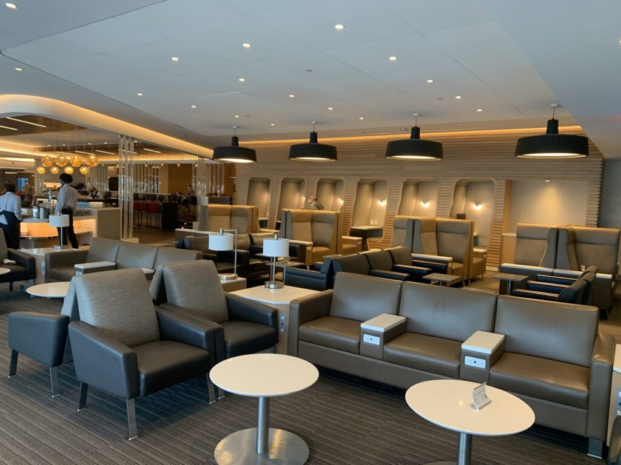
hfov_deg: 67.3
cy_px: 232
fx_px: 466
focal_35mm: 26
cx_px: 310
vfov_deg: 53.1
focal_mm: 4.25
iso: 125
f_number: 1.8
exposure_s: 1/60
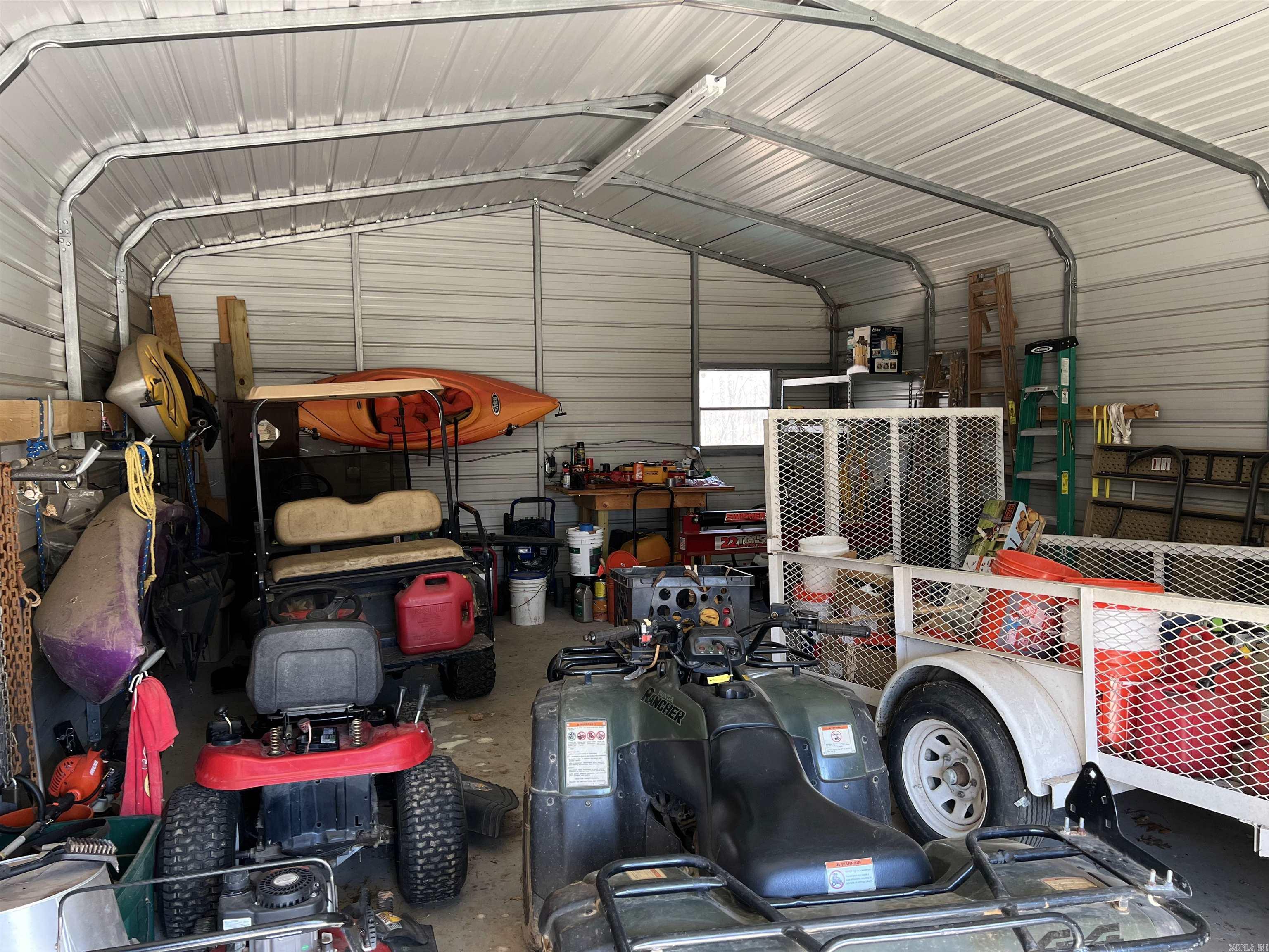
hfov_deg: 67.3
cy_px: 476
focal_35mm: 26
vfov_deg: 53.1
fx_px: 953
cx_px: 634
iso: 125
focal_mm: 5.7
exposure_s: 1/121
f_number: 1.5
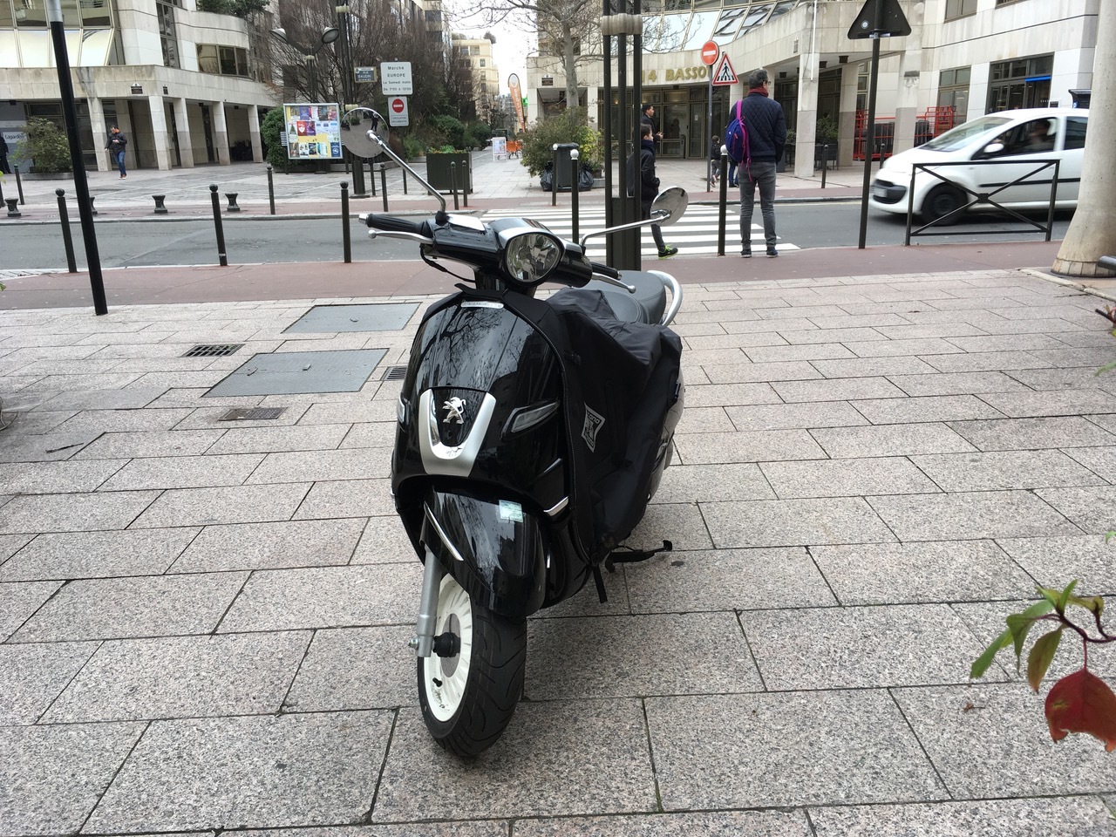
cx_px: 558
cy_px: 418
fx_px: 935
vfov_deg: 48.2
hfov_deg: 61.7
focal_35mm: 29
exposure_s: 1/100
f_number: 2.2
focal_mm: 4.15
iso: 32
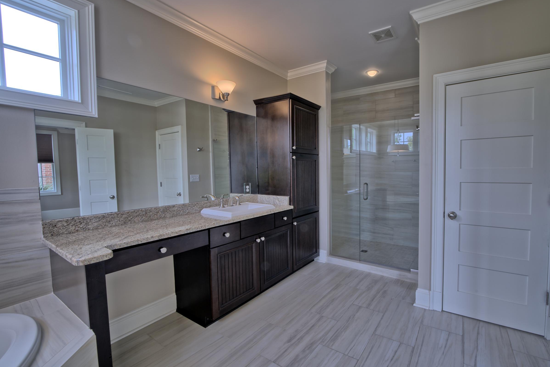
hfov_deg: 99.4
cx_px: 322
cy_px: 183
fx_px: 229
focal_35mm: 15
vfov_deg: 77.4
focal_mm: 12
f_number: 16
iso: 200
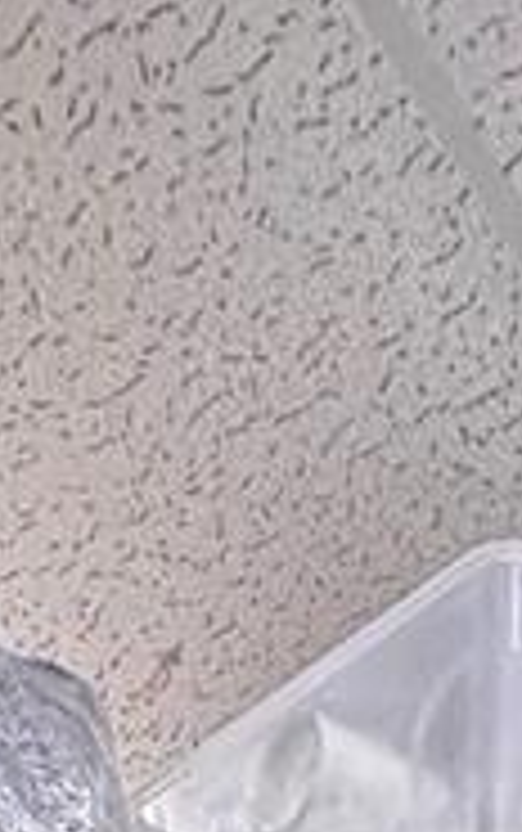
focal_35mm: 96
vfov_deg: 10.7
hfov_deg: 13.7
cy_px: 2653
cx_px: 248
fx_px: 2180
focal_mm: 2.22
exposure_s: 1/60
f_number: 2.2
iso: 200
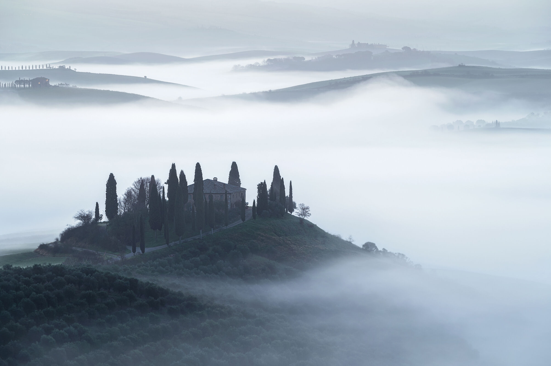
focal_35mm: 200
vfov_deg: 6.9
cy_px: 183
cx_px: 276
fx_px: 3059
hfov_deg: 10.3
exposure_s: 1/2.5
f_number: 9
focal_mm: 200
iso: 100
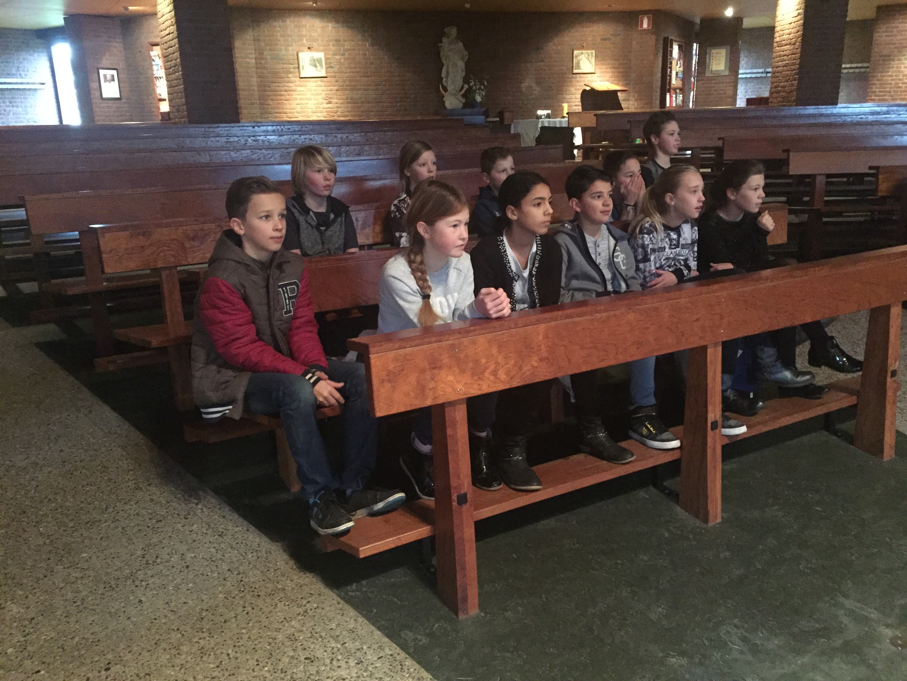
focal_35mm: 29
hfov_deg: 61.7
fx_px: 760
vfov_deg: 48.2
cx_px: 454
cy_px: 340
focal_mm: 4.15
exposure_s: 1/17
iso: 1000
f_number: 2.2
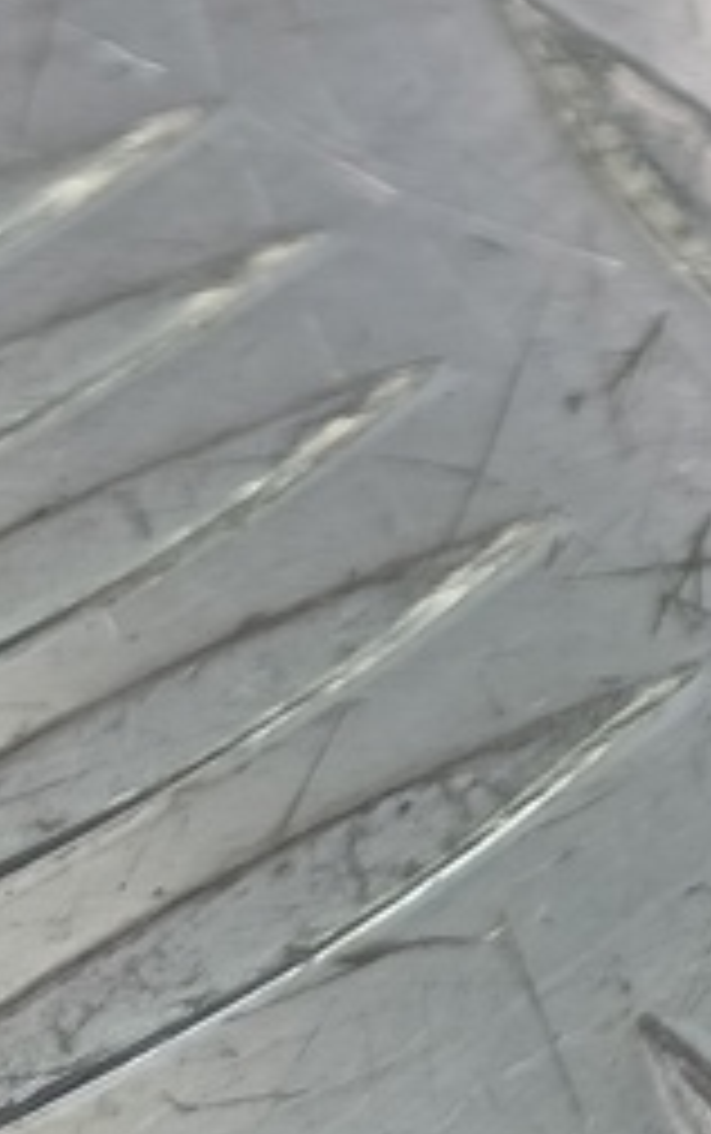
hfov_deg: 10.2
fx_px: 3062
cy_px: -414
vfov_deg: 19.1
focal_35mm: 99
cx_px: 2052
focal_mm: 4.11
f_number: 1.6
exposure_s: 1/50
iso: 111
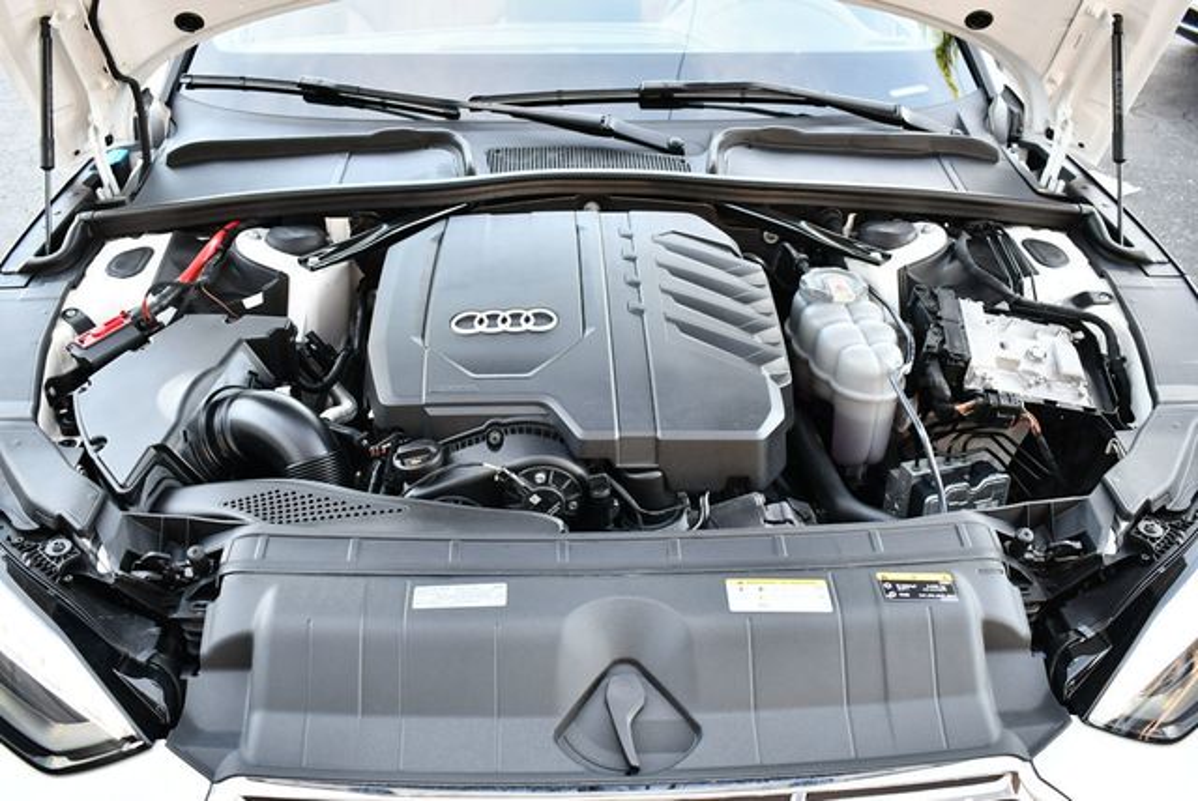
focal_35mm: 36
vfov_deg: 36.9
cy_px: 400
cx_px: 599
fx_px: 1199
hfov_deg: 53.1
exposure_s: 1/250
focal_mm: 18
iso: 800
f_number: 3.5
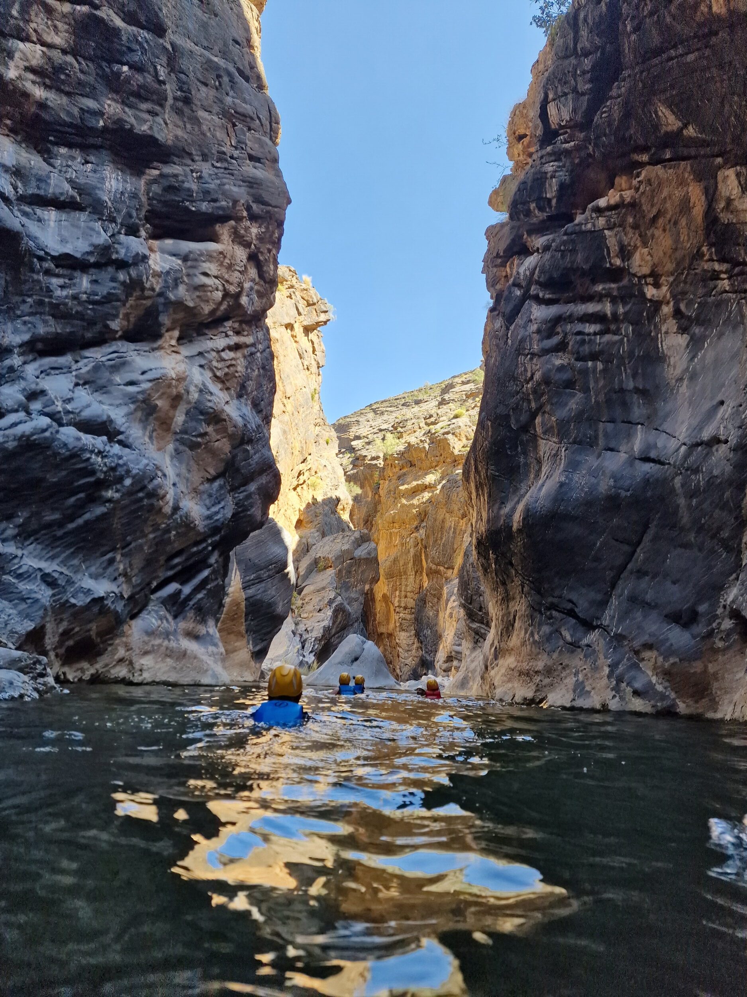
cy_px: 498
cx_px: 374
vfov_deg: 73.9
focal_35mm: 23
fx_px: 662
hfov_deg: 58.9
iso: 50
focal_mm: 6.4
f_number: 1.8
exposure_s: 1/180
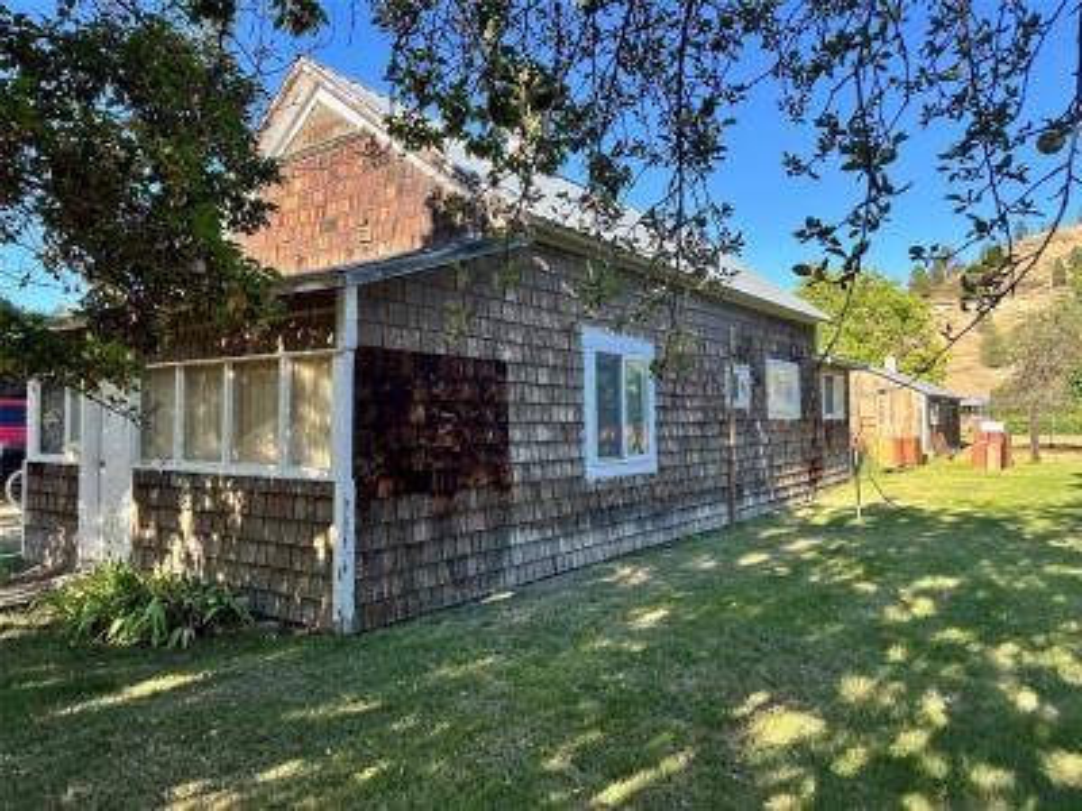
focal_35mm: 24
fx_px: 750
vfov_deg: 56.8
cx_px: 541
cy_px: 406
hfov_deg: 71.6
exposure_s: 1/785
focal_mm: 6.86
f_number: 1.78
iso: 80
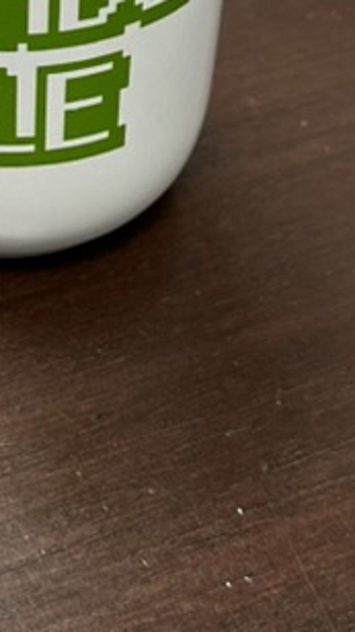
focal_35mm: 87
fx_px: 1458
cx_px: -31
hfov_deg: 13.6
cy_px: 76
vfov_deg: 23.9
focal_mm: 6.86
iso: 250
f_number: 1.78
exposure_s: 1/60
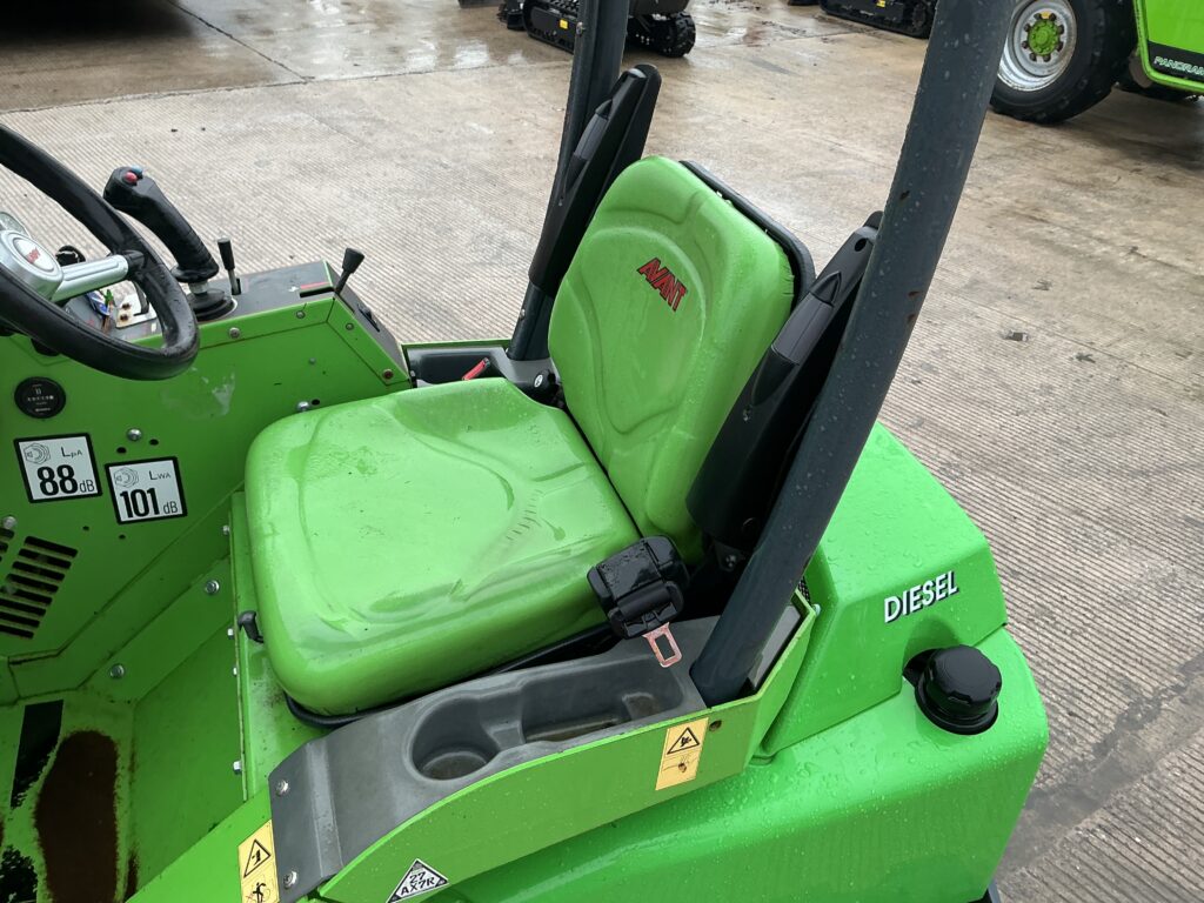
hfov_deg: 63.4
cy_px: 452
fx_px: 974
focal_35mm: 28
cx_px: 602
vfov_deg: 49.7
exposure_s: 1/122
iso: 32
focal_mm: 3
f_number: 1.8
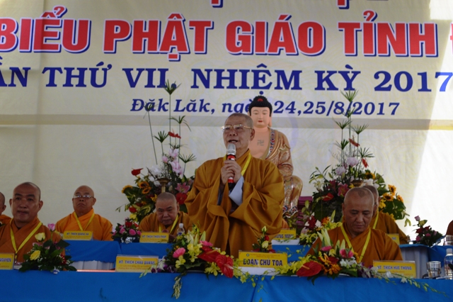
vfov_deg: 16.5
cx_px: 226
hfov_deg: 24.6
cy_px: 151
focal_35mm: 82
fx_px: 1038
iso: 400
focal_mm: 55
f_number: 5.6
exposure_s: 1/80
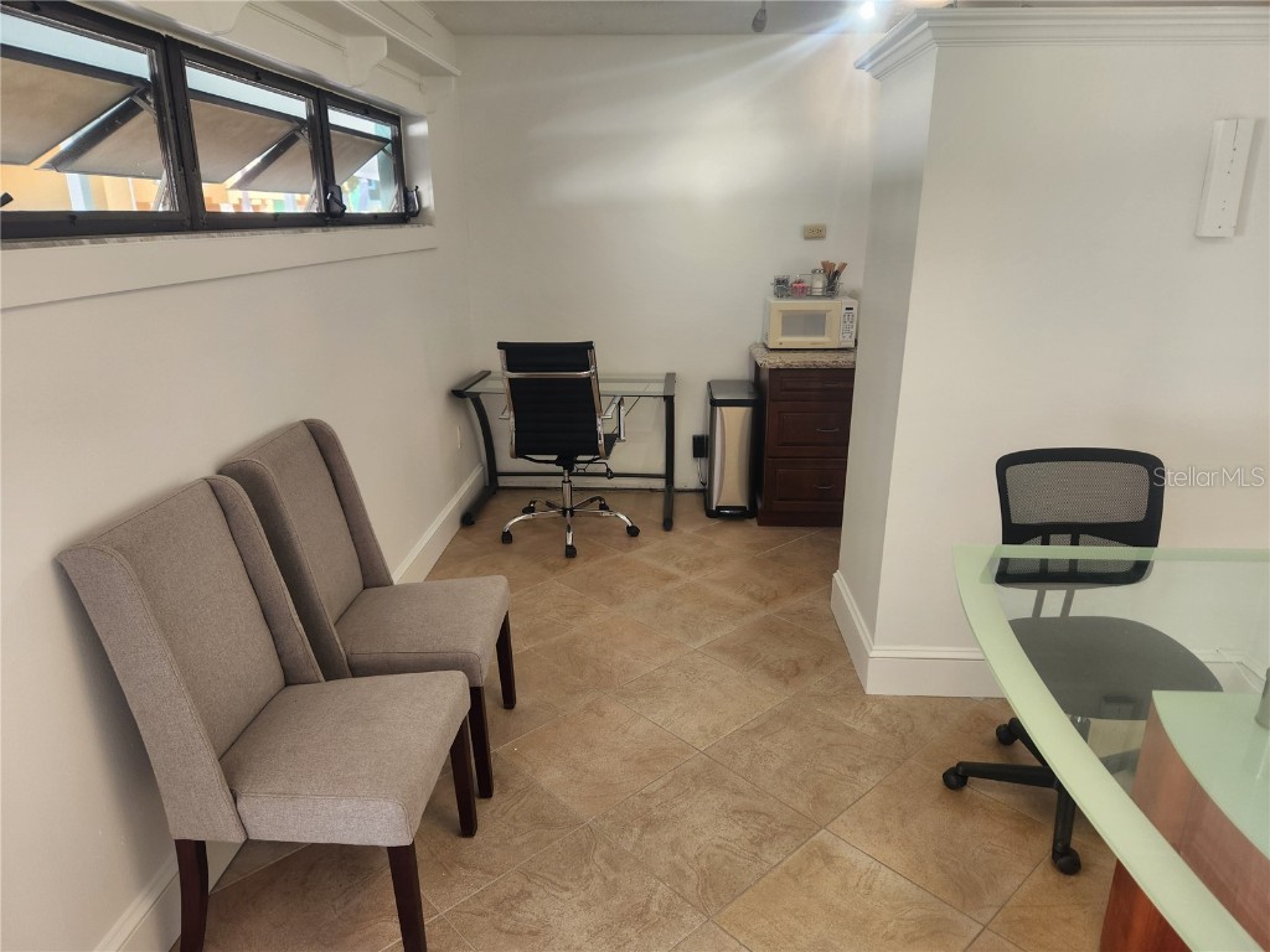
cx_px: 635
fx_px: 844
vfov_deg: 58.9
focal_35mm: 23
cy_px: 476
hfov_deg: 73.9
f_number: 1.8
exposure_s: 1/120
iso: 80
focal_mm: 5.4
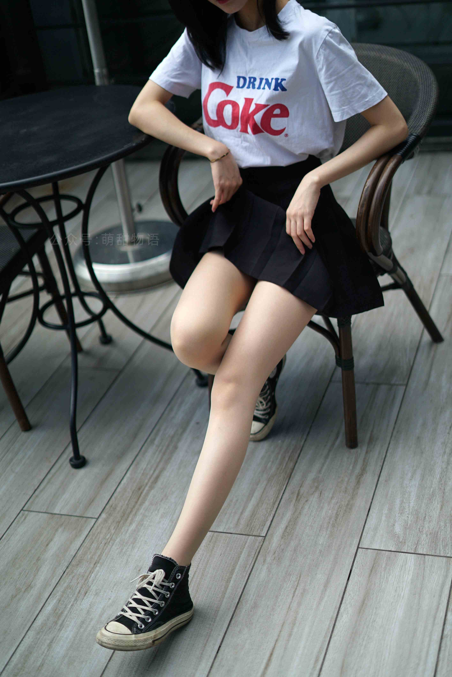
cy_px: 338
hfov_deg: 27.0
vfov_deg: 39.6
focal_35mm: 50
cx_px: 226
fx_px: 940
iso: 200
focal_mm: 50
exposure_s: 1/5000
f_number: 1.8
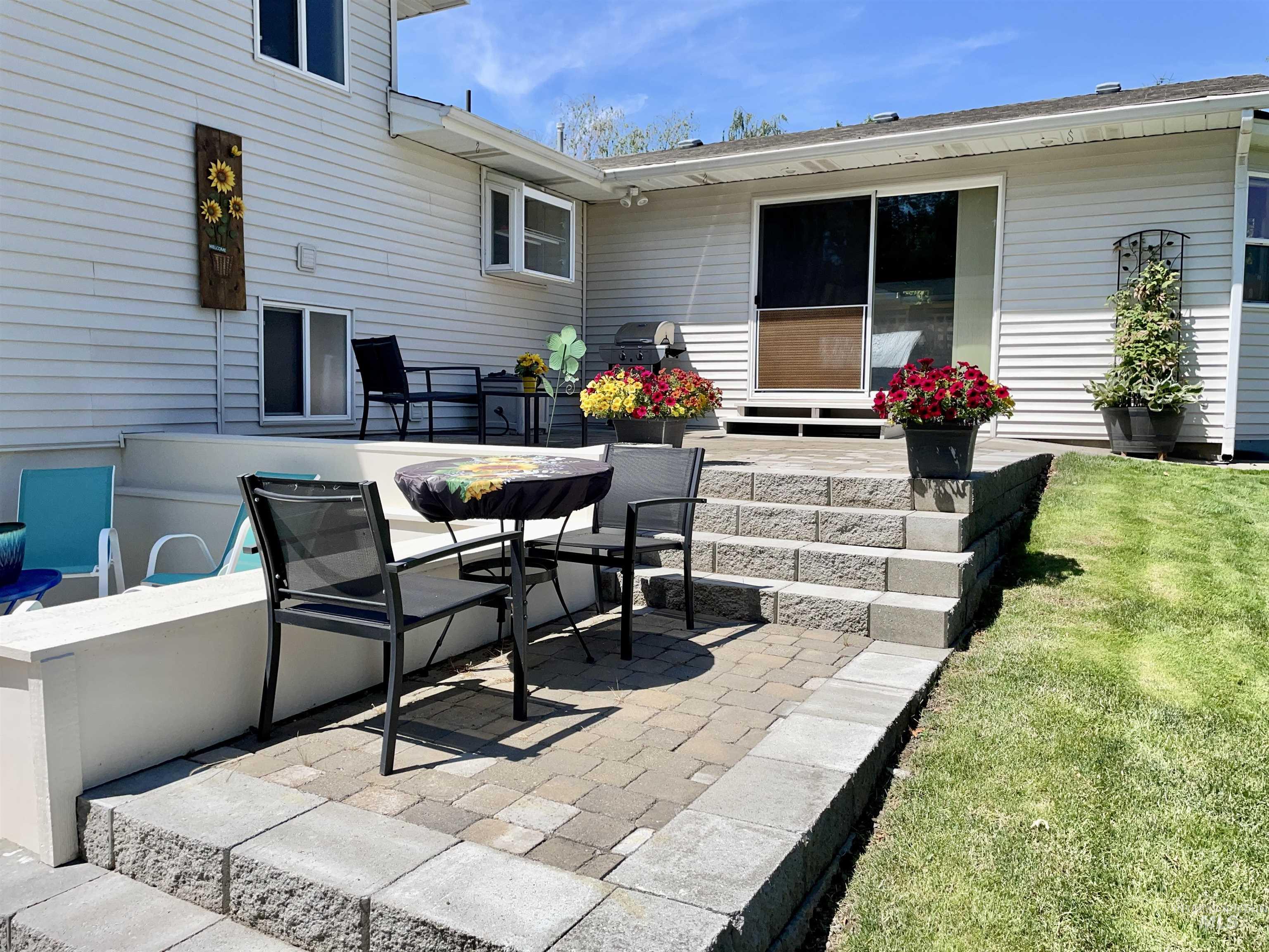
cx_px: 634
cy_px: 476
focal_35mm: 26
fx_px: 953
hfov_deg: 67.3
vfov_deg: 53.1
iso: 40
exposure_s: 1/3401
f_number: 1.6
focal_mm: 4.2
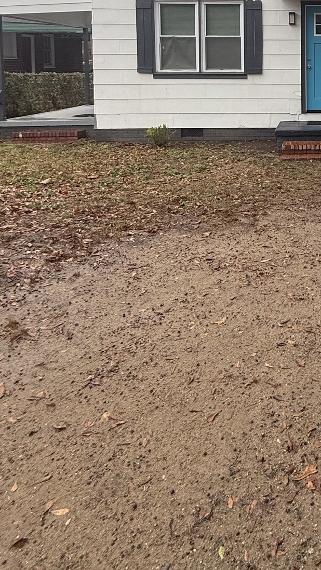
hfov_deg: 32.6
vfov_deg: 55.4
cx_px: 345
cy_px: 92
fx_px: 484
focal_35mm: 32
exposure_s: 1/121
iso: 64
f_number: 2.2
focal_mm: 2.22
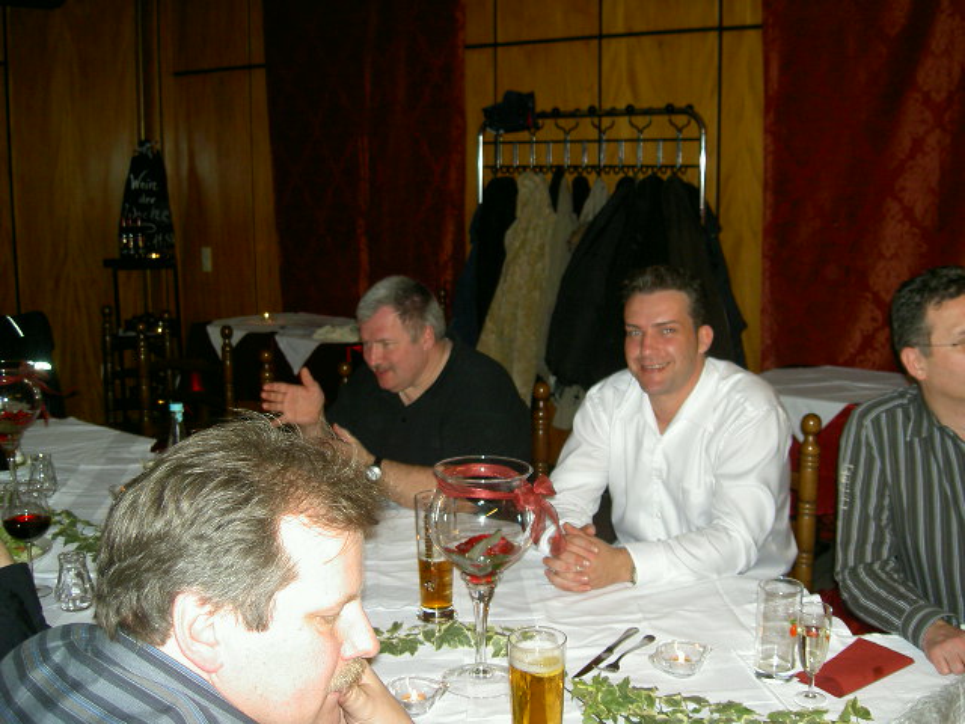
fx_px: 1087
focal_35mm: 39
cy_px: 362
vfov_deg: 36.8
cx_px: 482
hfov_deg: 47.9
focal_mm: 8
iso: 100
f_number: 2.8
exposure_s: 1/59.5
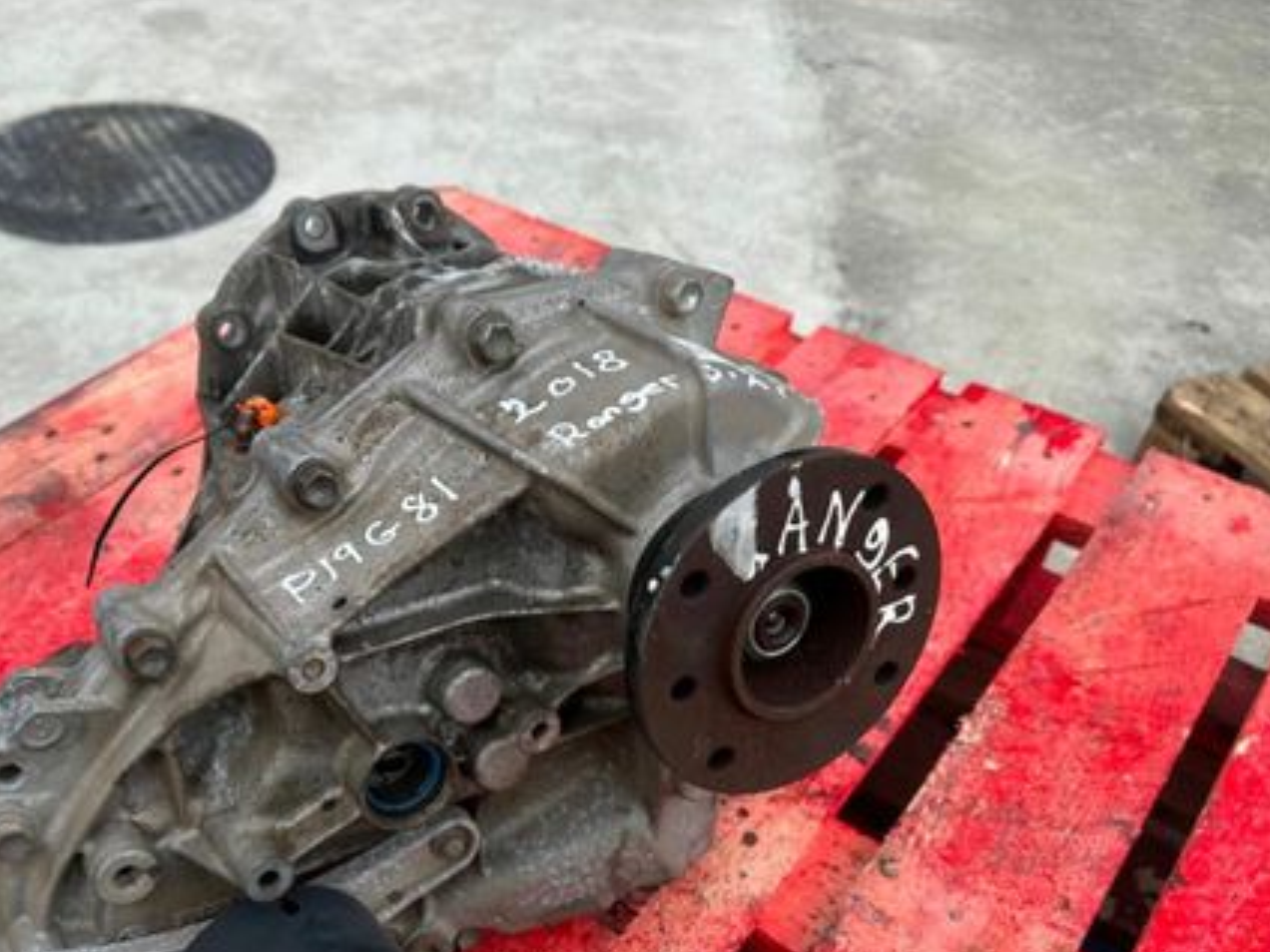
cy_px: 641
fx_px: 1247
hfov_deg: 53.2
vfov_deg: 41.2
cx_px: 455
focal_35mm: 34
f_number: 1.78
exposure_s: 1/2028
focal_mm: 6.86
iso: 80
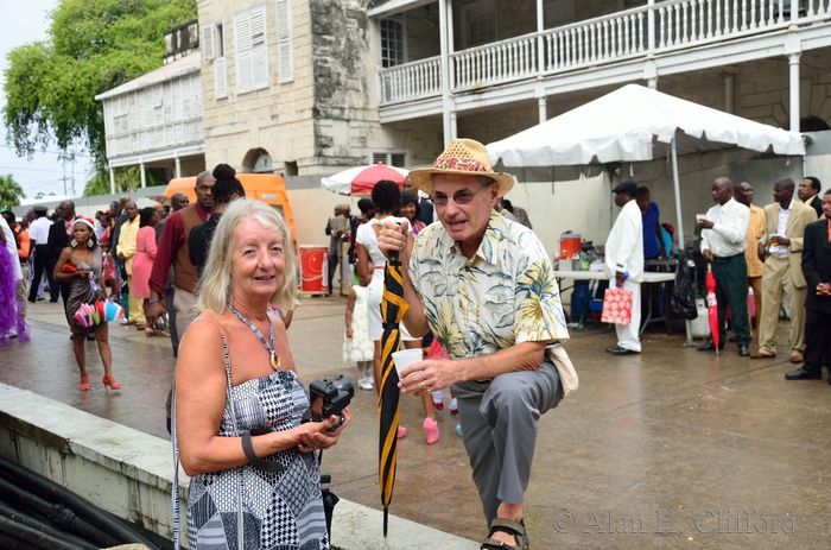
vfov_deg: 34.0
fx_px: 898
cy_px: 275
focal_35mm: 39
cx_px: 416
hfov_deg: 49.7
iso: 125
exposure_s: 1/250
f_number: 3.8
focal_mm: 26
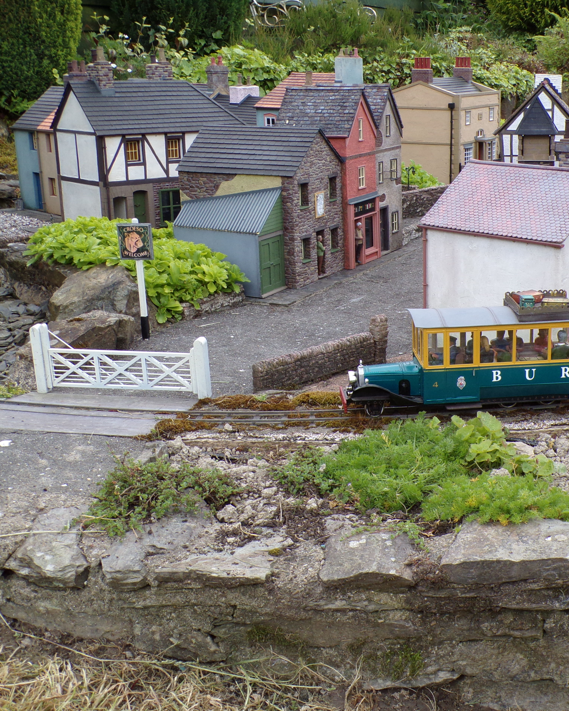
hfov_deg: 30.1
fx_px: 1031
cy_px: 360
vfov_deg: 38.0
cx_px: 455
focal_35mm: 49
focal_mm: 6.6
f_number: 4.9
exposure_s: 1/150
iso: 80
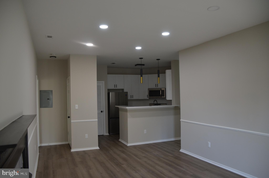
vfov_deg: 47.7
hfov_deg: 67.5
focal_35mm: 27
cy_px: 89
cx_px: 134
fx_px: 201
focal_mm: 18
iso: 400
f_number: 3.5
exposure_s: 1/100
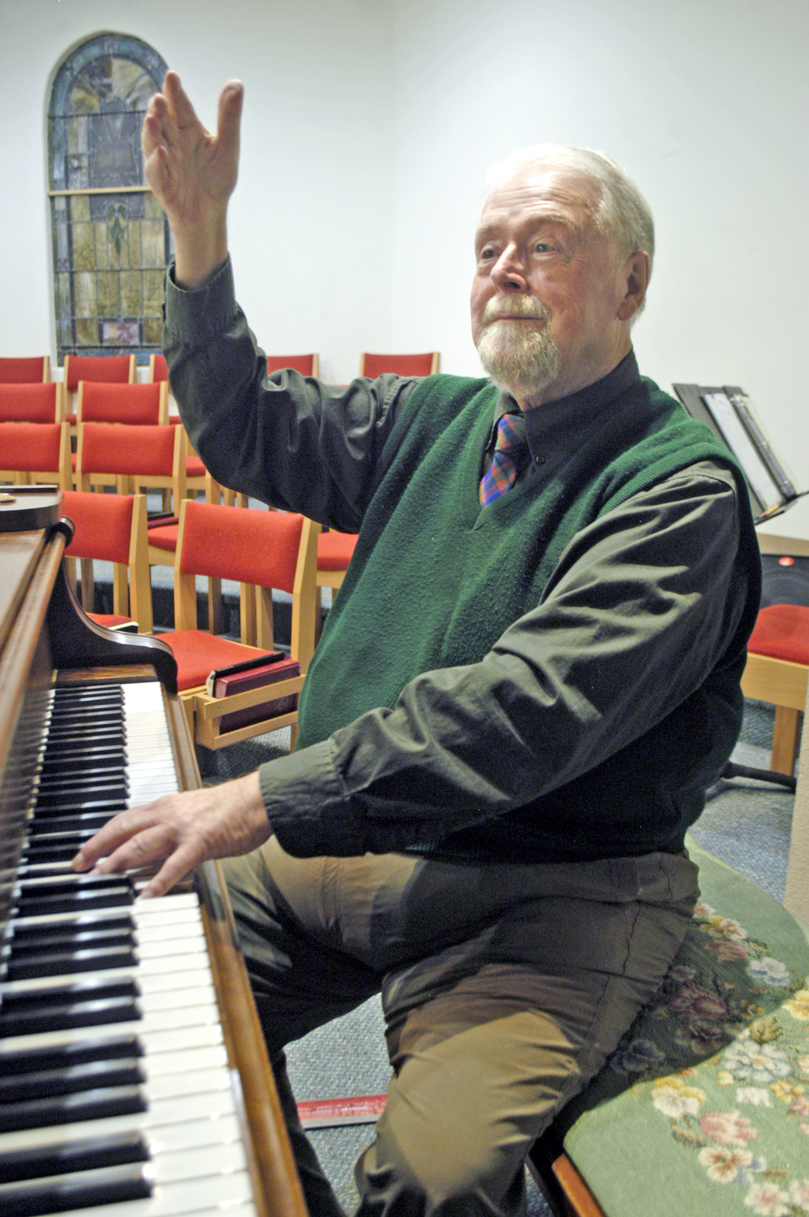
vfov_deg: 62.0
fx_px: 1013
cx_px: 404
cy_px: 608
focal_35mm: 30
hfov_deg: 43.5
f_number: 3.8
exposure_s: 1/10
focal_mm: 20
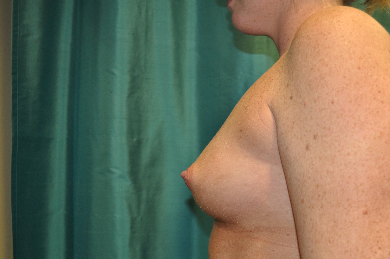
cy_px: 172
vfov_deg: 34.7
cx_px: 271
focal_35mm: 38
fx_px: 411
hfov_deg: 49.5
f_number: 3.5
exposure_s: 1/30
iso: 400
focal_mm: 18
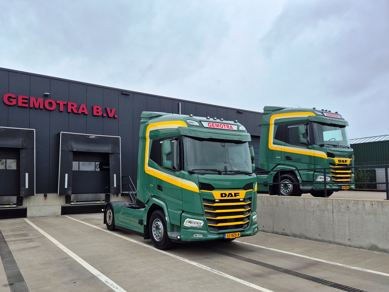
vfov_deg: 58.9
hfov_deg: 73.9
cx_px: 194
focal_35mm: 23
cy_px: 146
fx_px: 258
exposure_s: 1/742
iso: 25
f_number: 1.8
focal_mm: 5.4
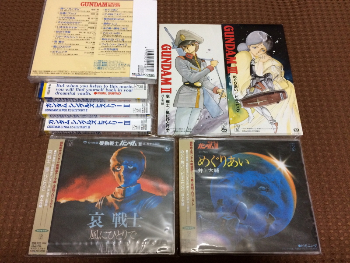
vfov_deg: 48.2
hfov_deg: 61.7
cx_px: 175
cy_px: 132
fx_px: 293
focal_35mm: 29
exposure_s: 1/30
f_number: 2.2
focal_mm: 4.15
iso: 250
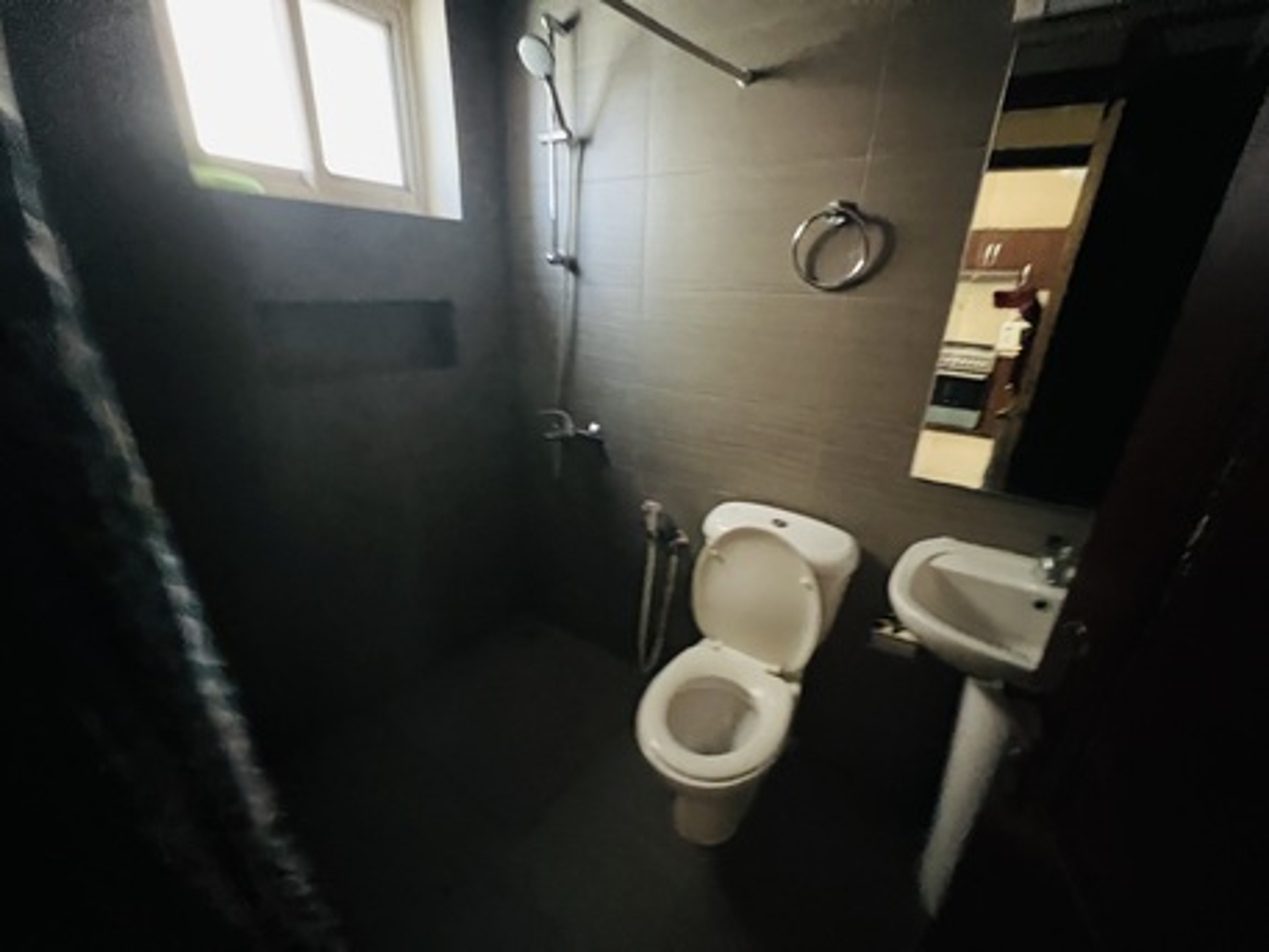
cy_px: 476
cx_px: 634
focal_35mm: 13
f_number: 1.8
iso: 2000
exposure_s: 1/30
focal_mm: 1.57
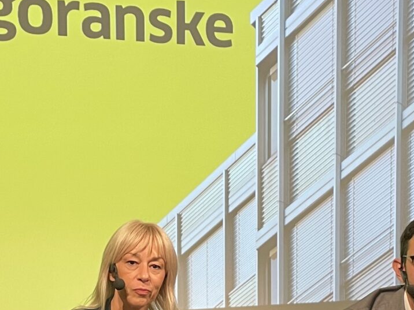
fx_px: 1112
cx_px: 157
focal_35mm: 93
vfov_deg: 15.7
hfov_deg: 21.0
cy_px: 280
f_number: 1.6
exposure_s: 1/60
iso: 100
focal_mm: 4.2
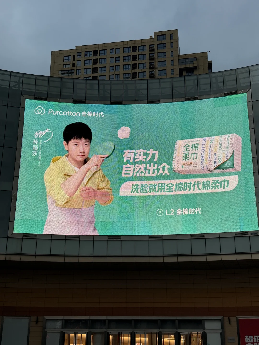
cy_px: 172
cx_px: 130
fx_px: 479
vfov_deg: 39.7
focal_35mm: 48
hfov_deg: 30.3
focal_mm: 6.76
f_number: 1.78
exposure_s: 1/557
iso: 64
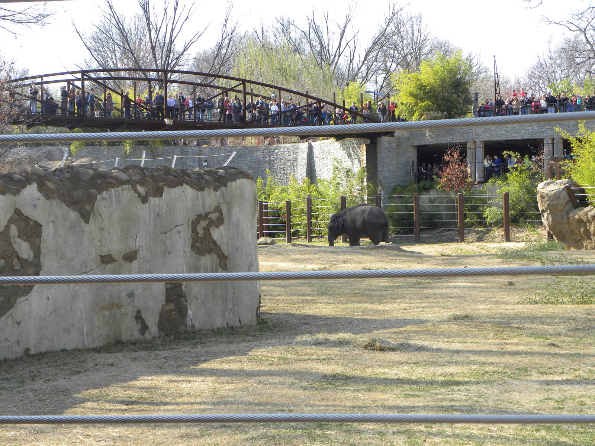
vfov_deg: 14.1
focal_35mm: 105
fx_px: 1805
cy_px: 223
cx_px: 298
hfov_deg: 18.7
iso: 64
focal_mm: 18.8
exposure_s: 1/149
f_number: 4
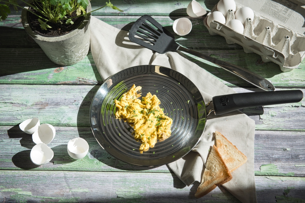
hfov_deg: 34.5
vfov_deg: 23.4
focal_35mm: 58
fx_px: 491
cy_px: 102
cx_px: 152
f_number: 5
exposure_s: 1/400
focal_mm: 58
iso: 125
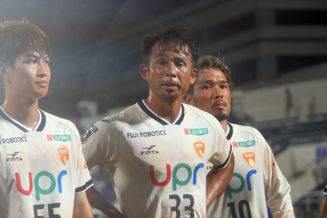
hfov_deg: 9.0
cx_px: 166
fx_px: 2089
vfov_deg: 6.0
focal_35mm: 230
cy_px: 131
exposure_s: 1/250
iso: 1000
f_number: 4
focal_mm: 100
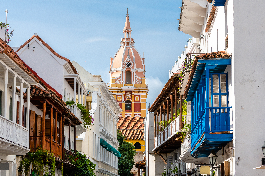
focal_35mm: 120
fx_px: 883
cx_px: 132
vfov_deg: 11.4
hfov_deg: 17.1
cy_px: 88
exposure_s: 1/320
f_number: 8
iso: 100
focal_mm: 80
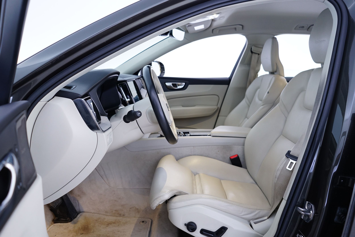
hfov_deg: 65.5
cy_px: 118
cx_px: 178
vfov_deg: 46.4
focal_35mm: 28
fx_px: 276
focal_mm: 28
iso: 800
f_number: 4.5
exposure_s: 1/8
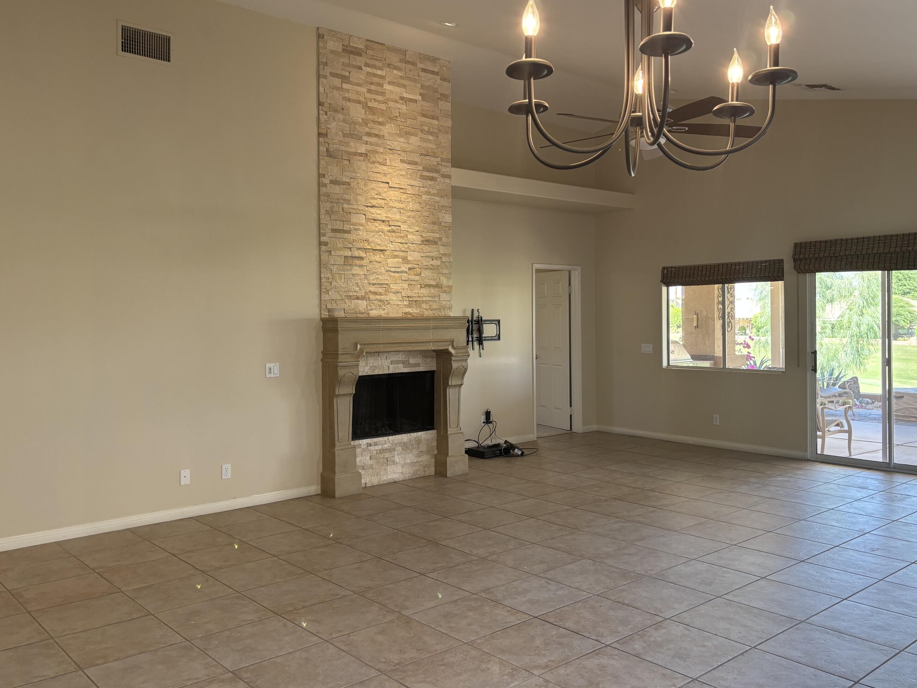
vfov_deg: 46.7
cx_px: 484
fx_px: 795
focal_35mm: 30
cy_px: 311
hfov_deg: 59.9
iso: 100
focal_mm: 5.96
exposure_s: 1/60
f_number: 1.6
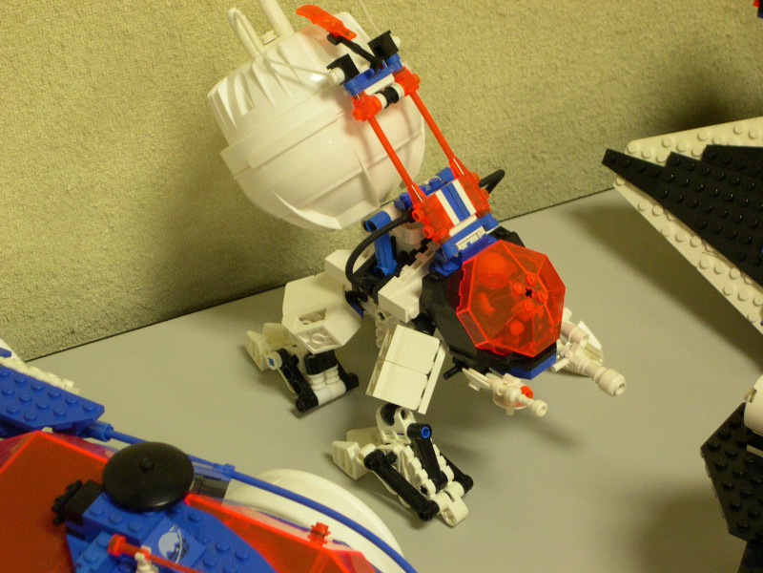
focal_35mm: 102
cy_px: 286
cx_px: 382
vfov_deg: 14.5
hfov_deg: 19.3
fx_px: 2248
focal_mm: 21.6
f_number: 4.8
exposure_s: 1/12.3
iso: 400
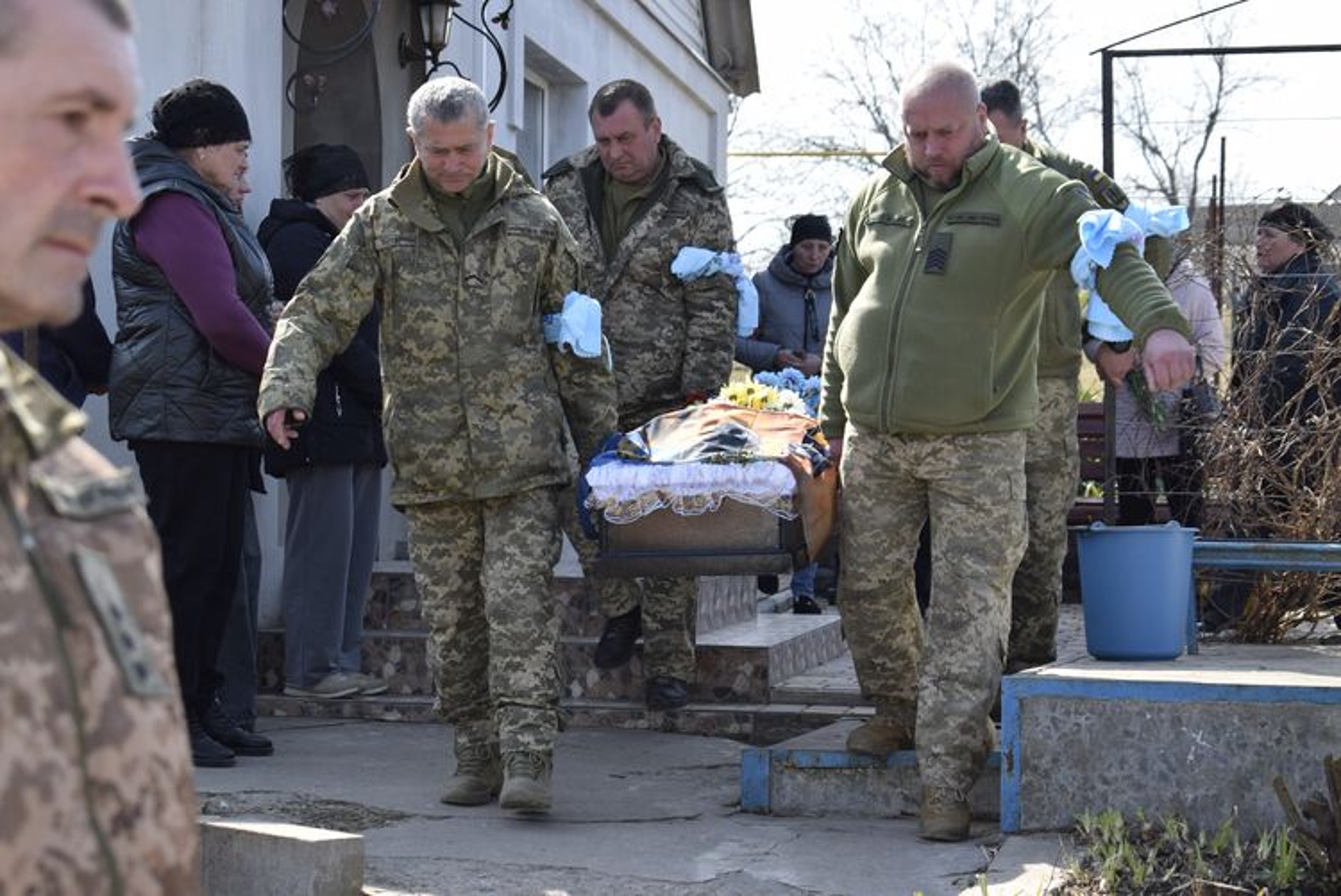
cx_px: 670
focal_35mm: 82
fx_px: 3075
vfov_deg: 16.6
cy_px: 448
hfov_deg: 24.6
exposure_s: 1/160
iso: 100
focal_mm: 55
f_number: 6.3
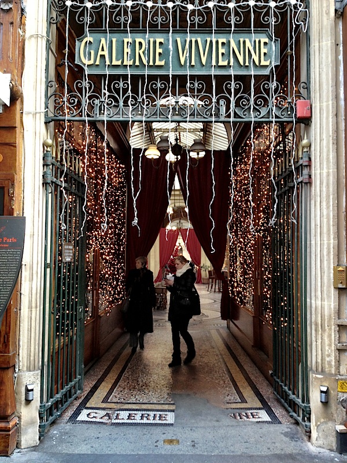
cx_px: 174
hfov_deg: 40.7
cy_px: 232
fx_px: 468
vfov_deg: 52.6
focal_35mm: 35
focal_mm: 4.28
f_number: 2.4
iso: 50
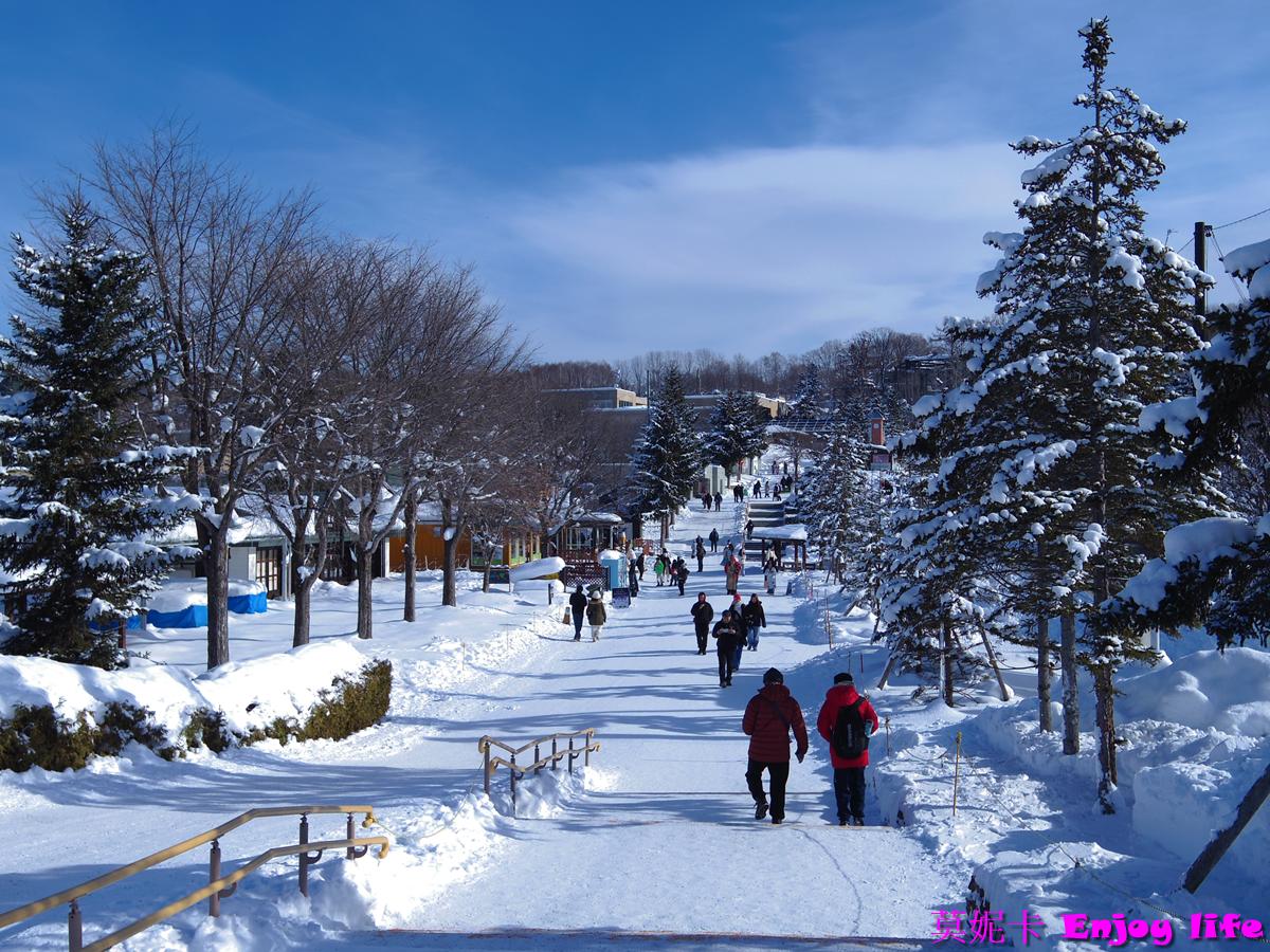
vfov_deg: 36.8
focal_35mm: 39
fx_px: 1431
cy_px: 476
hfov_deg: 47.9
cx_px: 635
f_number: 4
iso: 100
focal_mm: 8.5
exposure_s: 1/1000
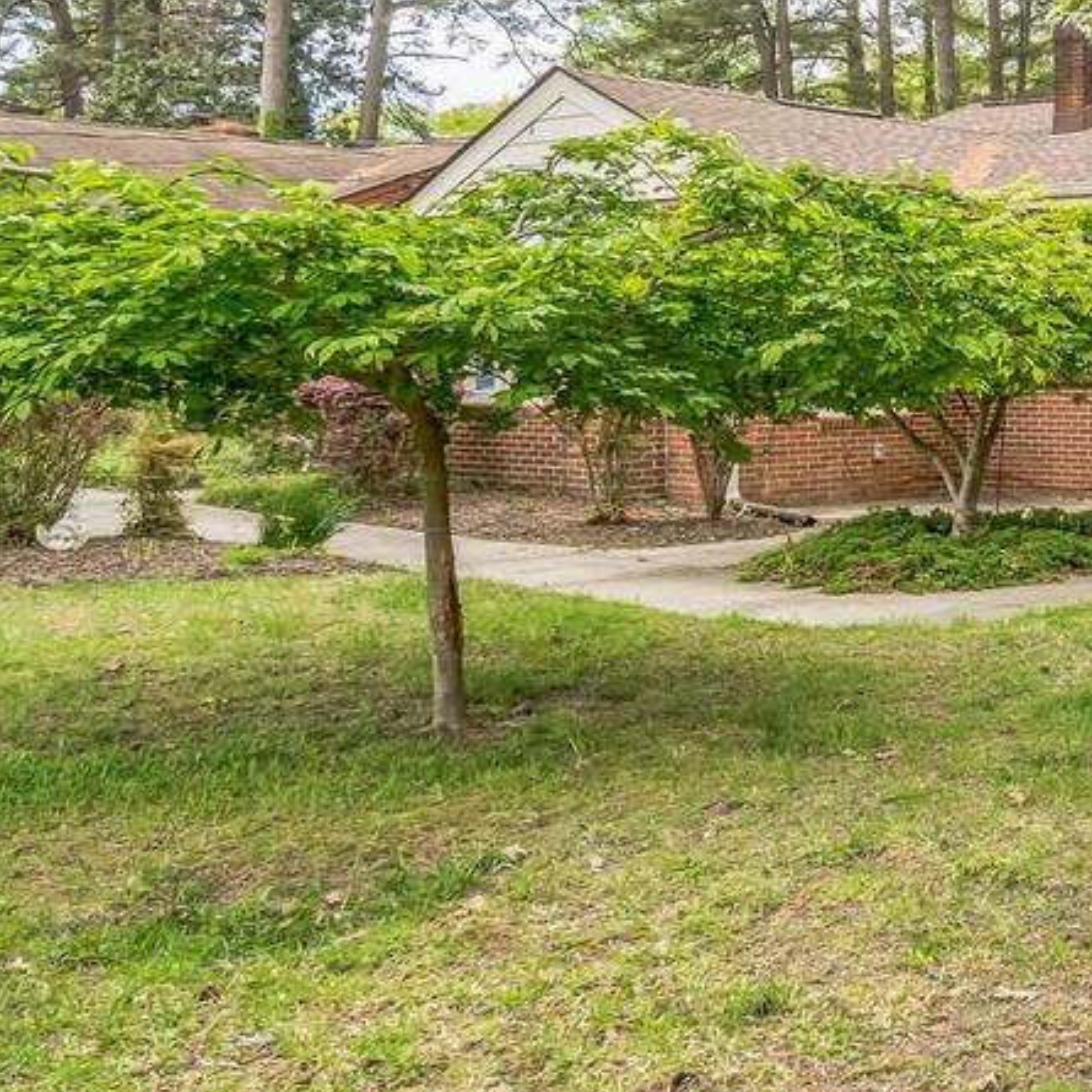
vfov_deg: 36.9
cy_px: 383
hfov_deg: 27.7
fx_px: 1619
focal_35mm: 45
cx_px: 1566
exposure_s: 1/25
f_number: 9
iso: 100
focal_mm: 11
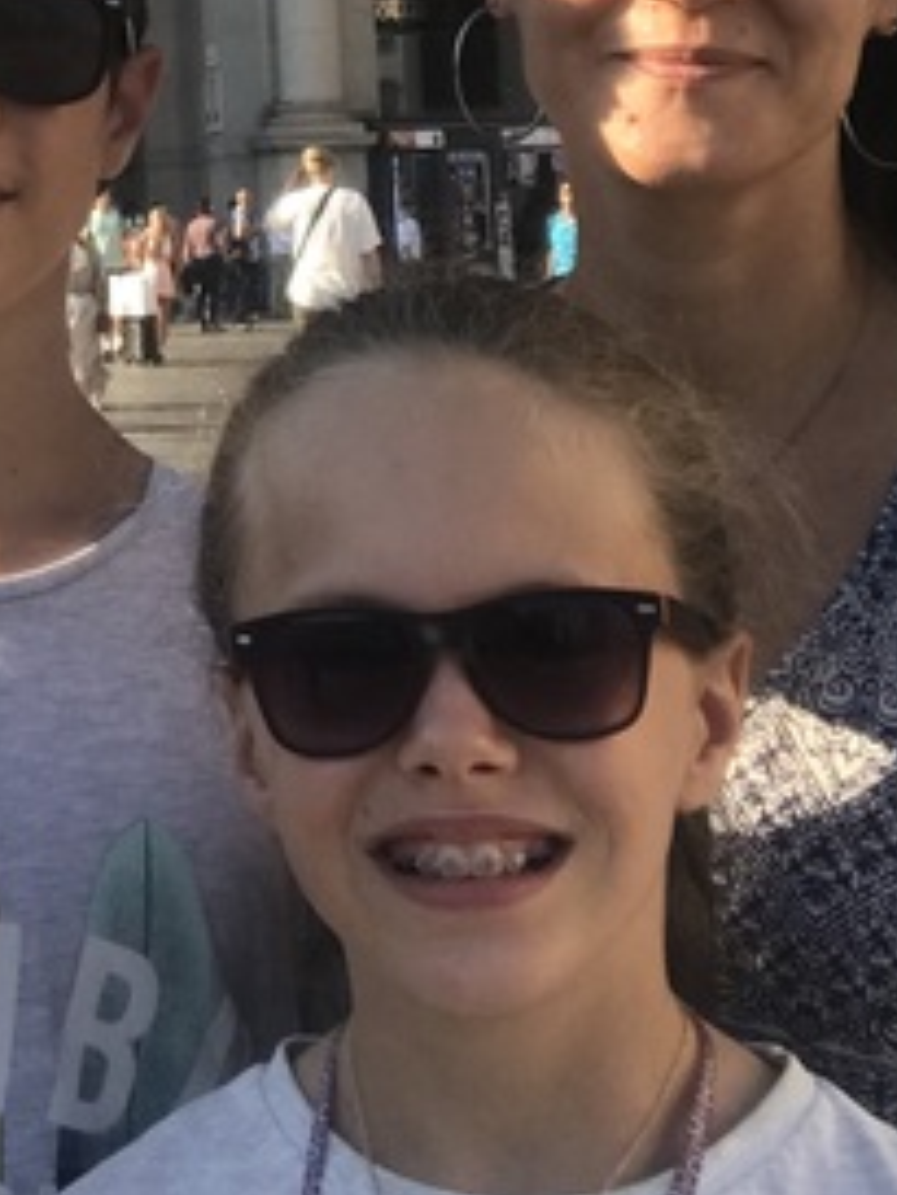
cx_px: -85
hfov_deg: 16.0
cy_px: -232
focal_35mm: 90
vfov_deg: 20.4
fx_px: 3107
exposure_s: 1/426
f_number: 2.2
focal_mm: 2.87
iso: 25
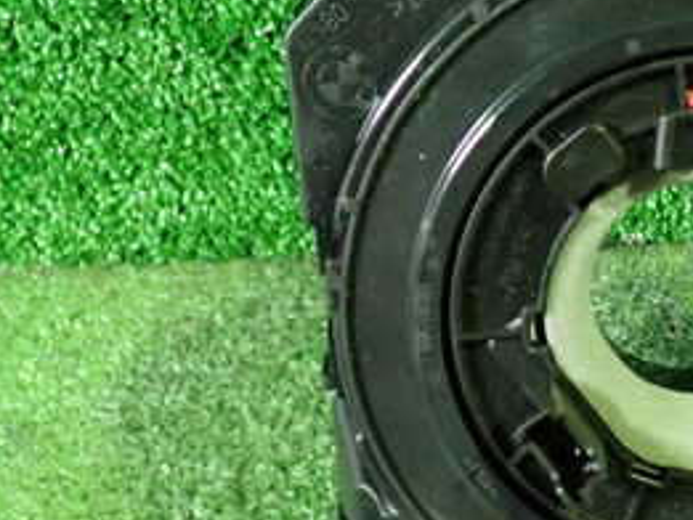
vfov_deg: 21.3
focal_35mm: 69
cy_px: 342
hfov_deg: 26.7
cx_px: 685
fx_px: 1382
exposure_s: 1/25
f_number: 2.3
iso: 800
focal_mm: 5.4
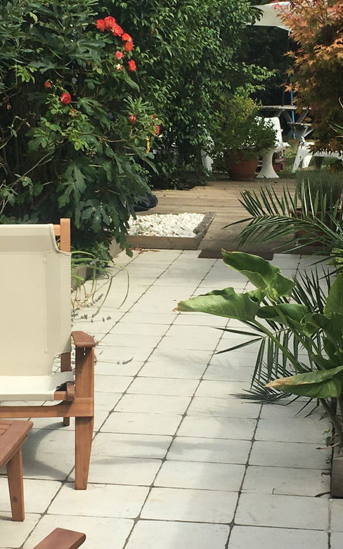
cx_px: 172
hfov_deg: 15.5
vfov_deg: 24.6
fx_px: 1257
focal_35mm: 84
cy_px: 272
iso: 25
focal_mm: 4.15
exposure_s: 1/1166
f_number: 2.2
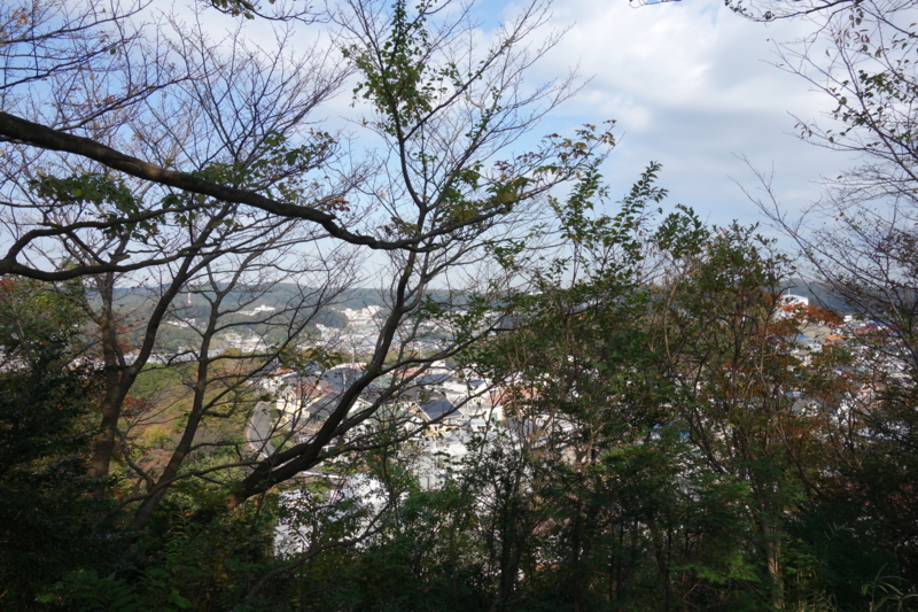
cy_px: 306
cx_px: 459
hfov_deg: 65.5
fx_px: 714
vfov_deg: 46.4
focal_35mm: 28
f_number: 5.6
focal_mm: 10.4
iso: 125
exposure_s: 1/400
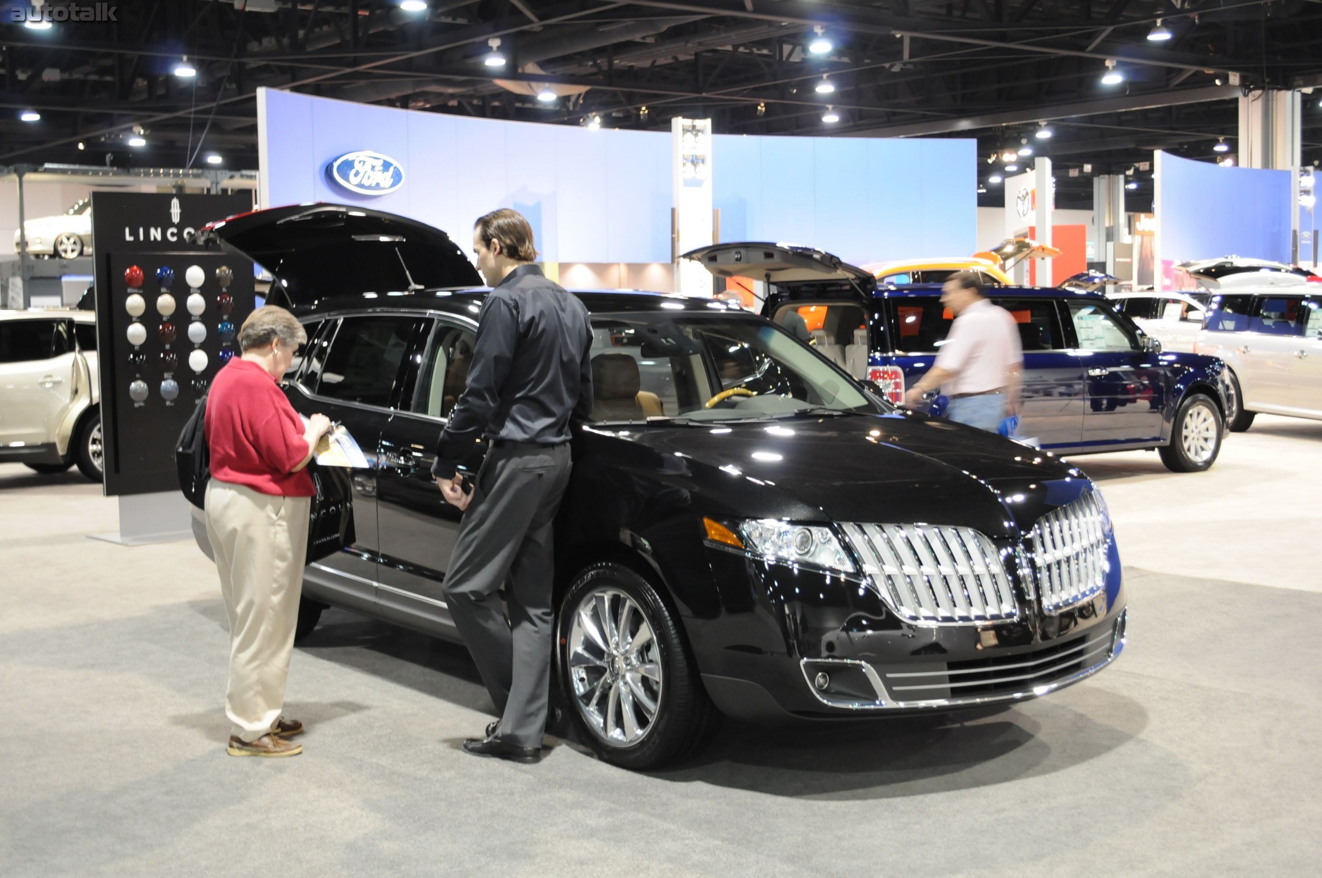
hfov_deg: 41.2
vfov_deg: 28.0
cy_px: 439
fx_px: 1761
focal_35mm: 48
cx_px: 661
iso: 800
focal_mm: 32
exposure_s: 1/10
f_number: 4.8
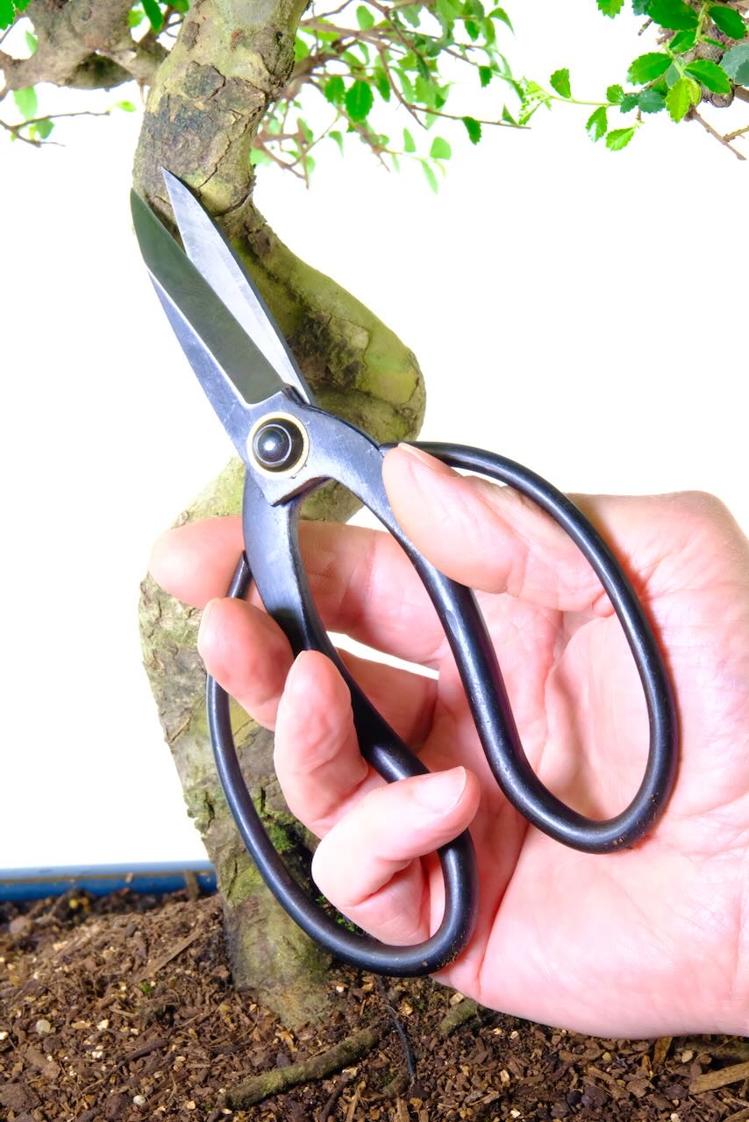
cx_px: 374
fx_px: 5708
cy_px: 561
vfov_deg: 11.2
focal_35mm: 183
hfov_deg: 7.5
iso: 3200
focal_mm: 121.8
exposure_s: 1/8
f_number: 18
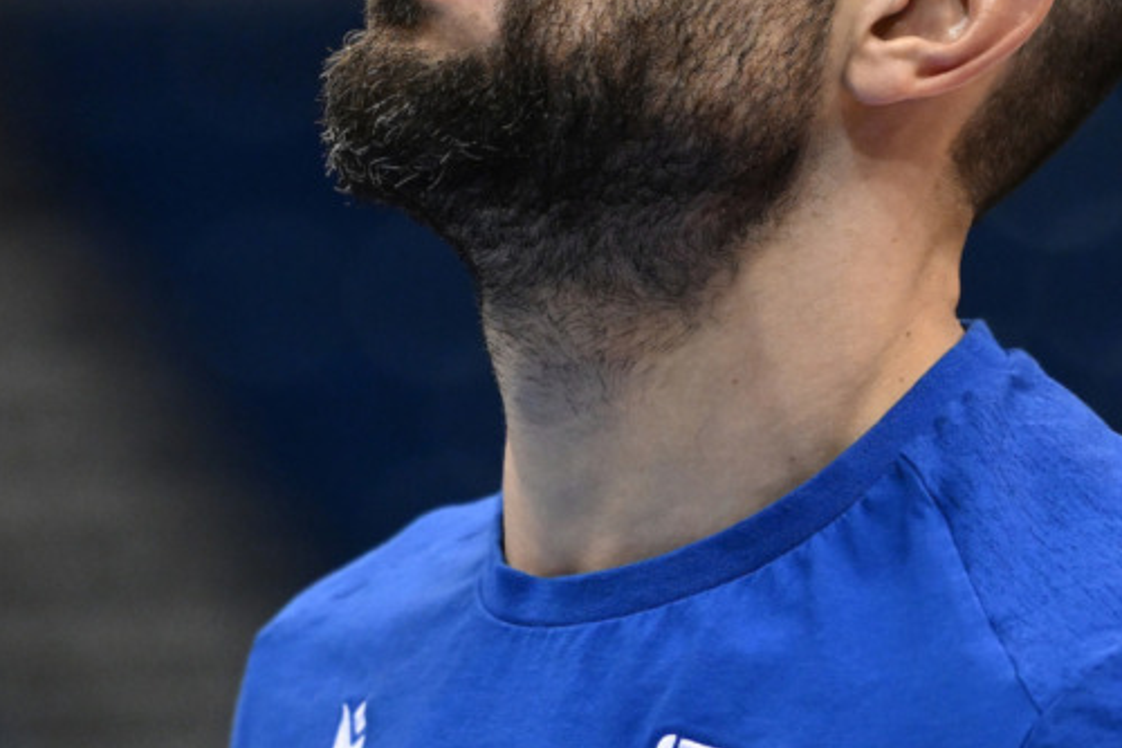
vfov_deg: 2.7
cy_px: -73
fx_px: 15951
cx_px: 153
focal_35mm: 512
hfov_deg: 4.0
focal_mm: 200
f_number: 3.5
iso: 2500
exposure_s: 1/1250
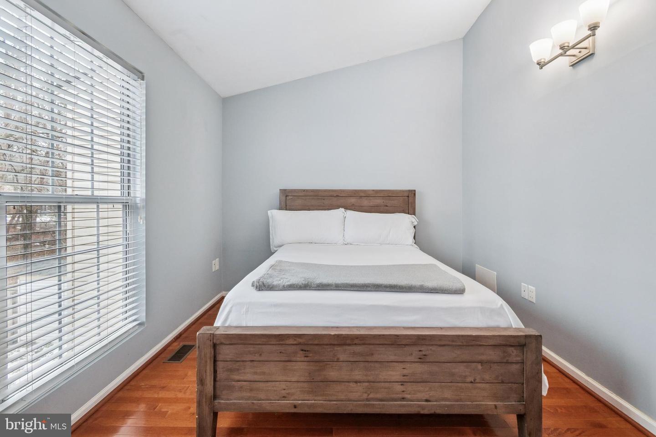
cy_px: 218
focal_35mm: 15
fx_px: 273
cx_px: 328
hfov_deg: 100.4
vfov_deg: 77.3
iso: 400
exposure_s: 1/60
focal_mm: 10
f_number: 8
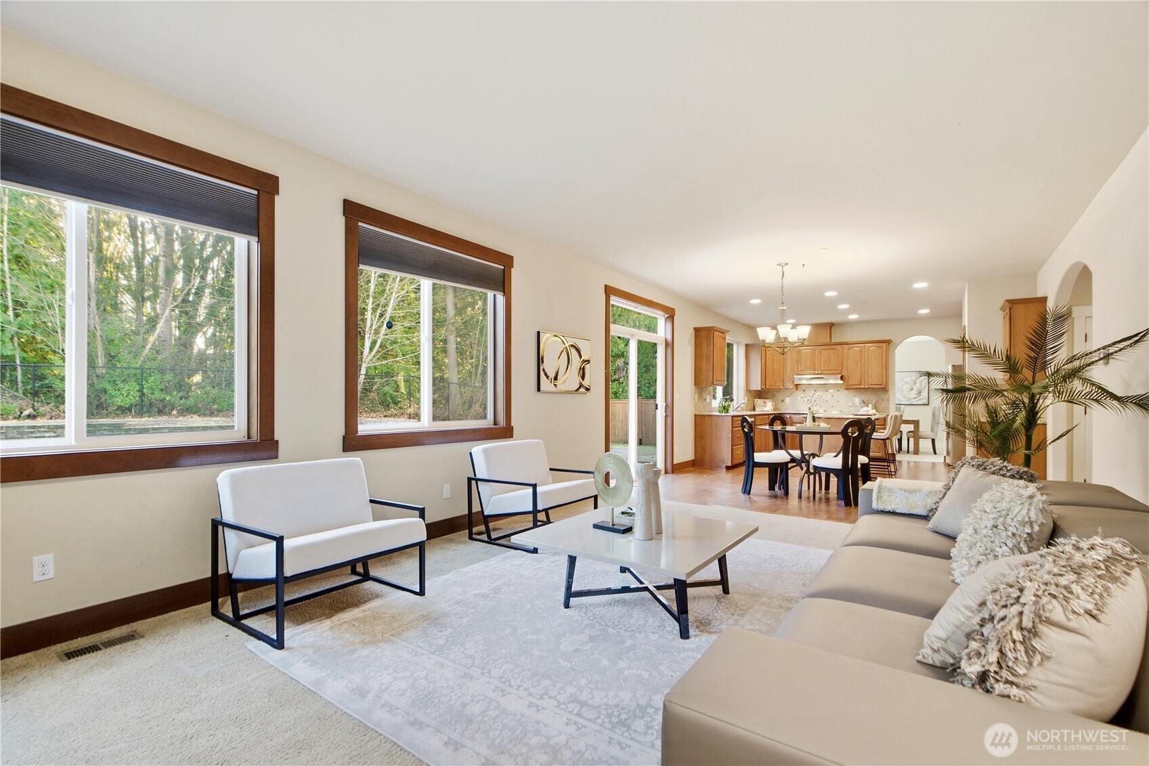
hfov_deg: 96.7
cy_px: 383
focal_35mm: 16
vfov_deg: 73.7
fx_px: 511
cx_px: 574
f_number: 9
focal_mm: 16
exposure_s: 1/15
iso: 400
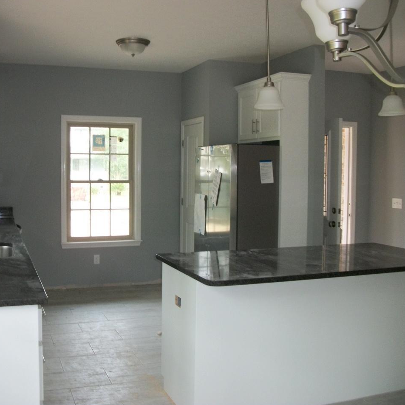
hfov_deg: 43.5
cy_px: 202
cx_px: 151
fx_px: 503
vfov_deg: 43.9
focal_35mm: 38
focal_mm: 5.7
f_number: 2.9
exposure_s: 1/40
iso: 160
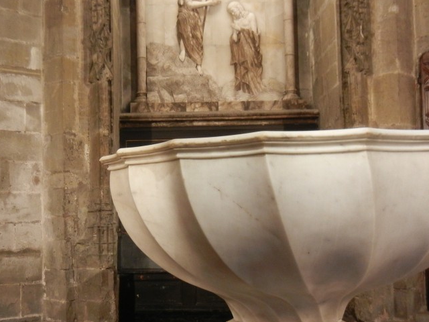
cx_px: 154
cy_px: 191
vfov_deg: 30.2
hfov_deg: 39.3
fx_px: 595
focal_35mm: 48
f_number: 3.5
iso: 400
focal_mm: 5.4
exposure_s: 1/4.4
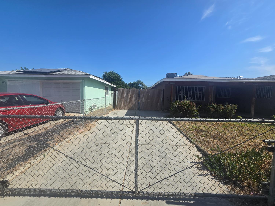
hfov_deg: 106.2
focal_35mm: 13
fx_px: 103
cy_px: 103
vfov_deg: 89.9
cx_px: 138
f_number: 2.2
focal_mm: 2.2
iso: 50
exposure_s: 1/2715
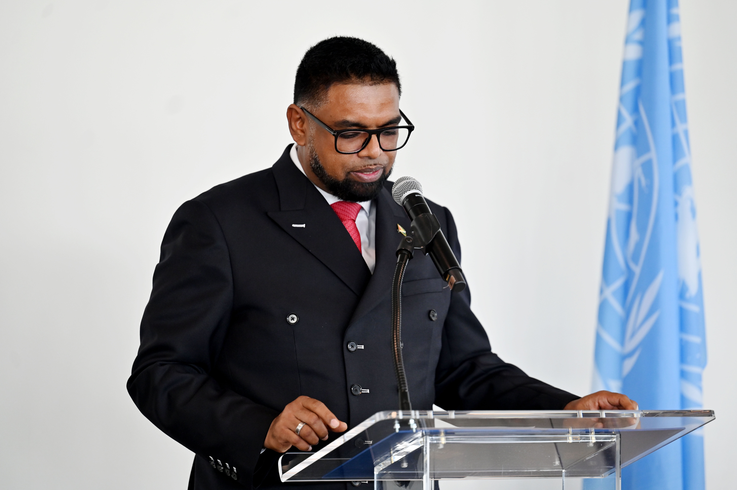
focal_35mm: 150
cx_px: 368
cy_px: 245
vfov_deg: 9.1
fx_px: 3069
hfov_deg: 13.7
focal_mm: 150
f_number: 2.8
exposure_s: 1/250
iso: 1250
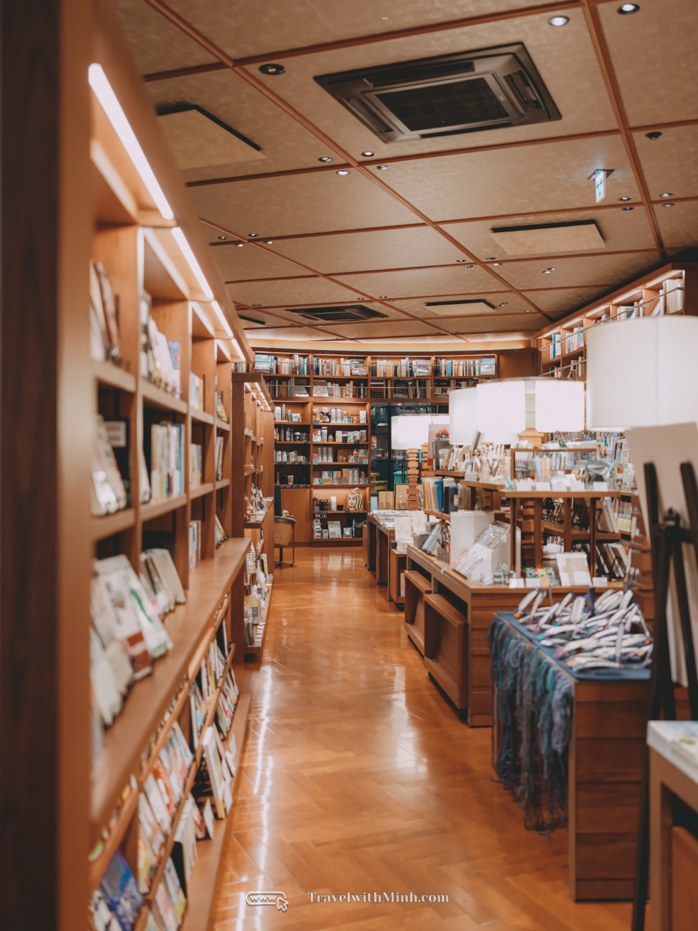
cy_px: 466
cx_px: 349
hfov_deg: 39.7
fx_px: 968
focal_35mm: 36
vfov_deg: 51.4
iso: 640
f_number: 2.8
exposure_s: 1/100
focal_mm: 45
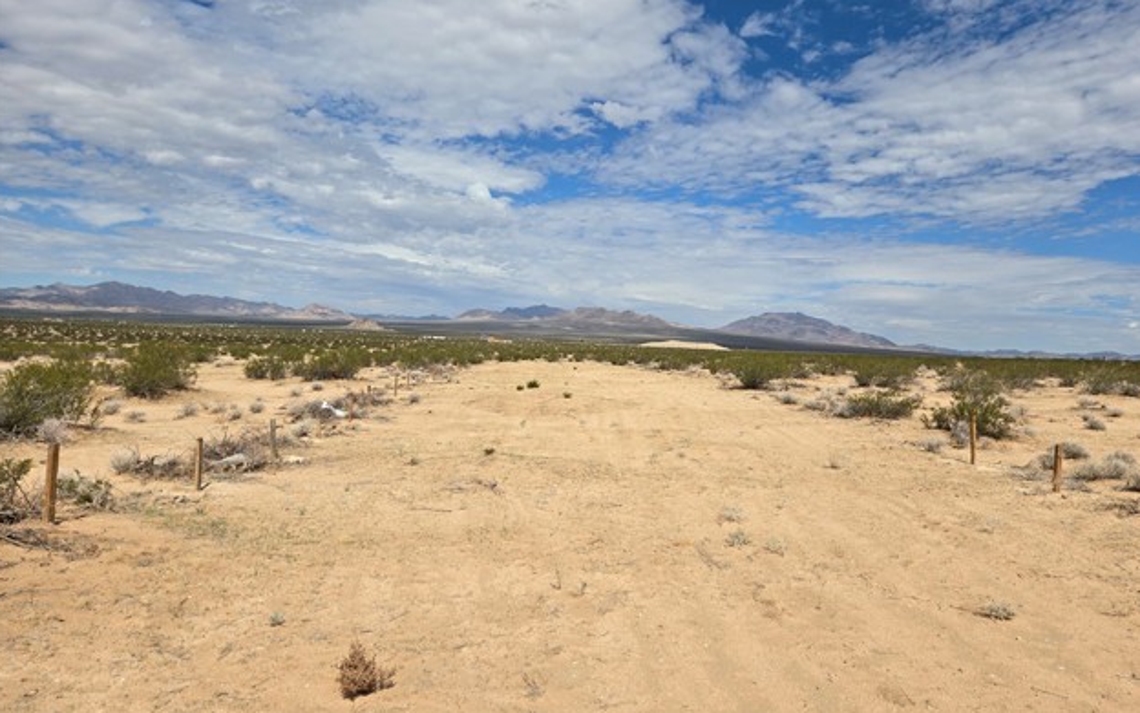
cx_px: 577
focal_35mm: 25
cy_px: 349
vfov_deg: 49.3
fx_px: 777
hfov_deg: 72.5
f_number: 1.8
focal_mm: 5.4
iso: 25
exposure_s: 1/4273
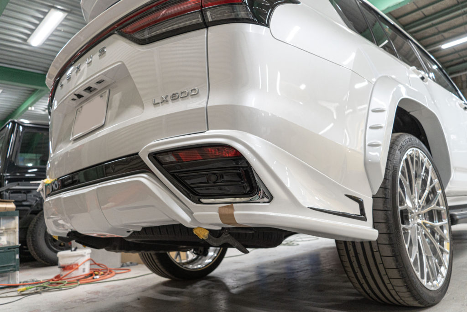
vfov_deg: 46.4
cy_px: 156
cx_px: 234
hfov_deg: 65.5
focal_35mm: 28
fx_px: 363
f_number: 4
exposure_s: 1/160
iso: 1000
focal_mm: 28
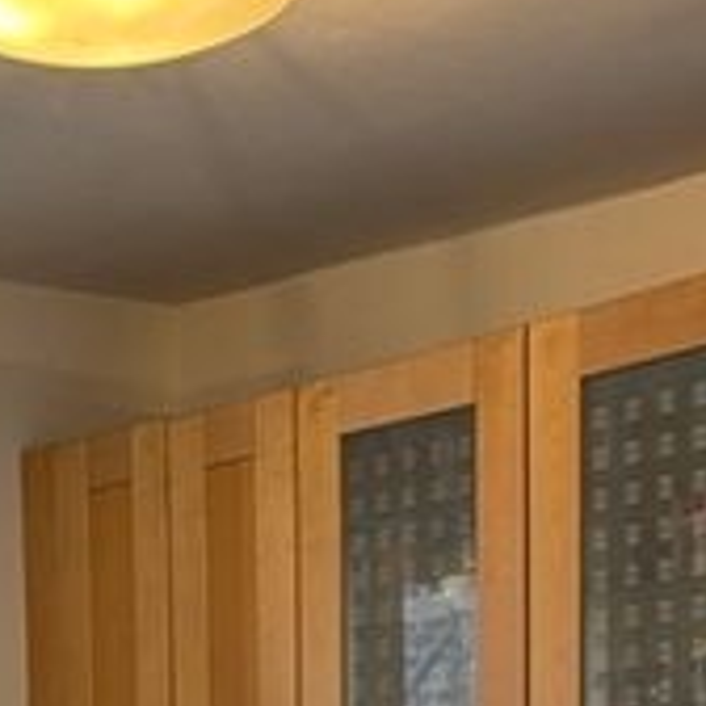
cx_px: 88
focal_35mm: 91
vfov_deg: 16.5
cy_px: 1200
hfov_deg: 18.8
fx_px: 2100
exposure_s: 1/60
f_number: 1.6
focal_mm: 5.96
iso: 160
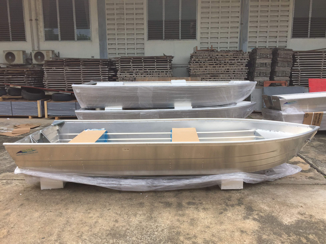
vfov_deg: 48.2
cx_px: 163
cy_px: 122
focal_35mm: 29
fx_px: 273
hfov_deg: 61.7
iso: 32
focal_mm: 4.15
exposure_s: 1/670
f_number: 2.2
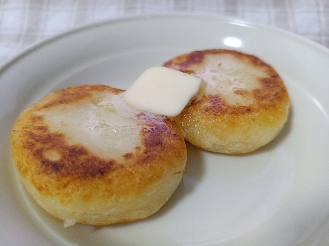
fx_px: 247
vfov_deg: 53.1
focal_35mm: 26
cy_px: 123
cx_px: 164
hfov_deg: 67.3
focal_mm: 4.94
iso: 567
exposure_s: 1/25
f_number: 1.5
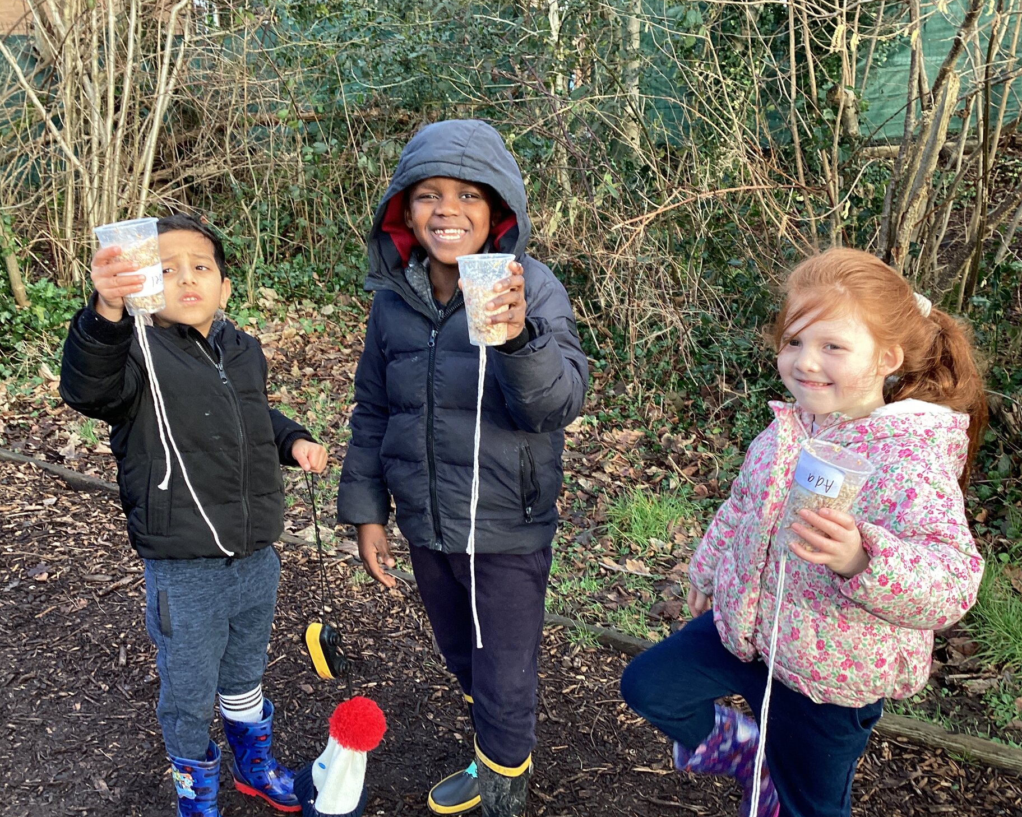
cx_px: 457
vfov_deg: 43.3
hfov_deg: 52.7
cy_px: 397
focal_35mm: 34
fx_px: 1028
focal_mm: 3.3
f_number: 2.4
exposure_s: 1/100
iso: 25
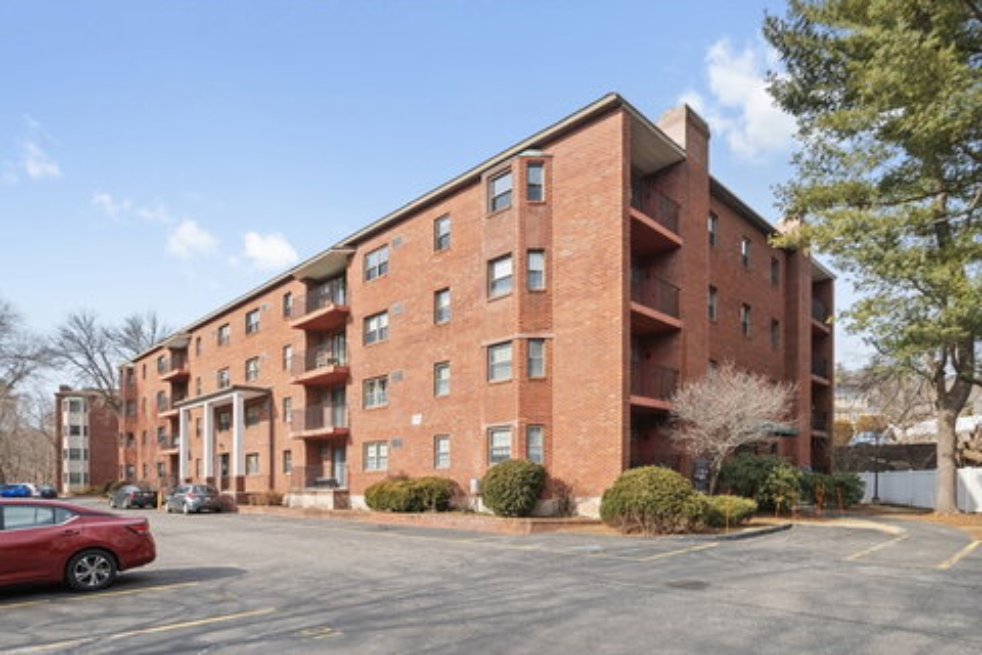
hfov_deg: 85.4
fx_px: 532
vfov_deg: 63.2
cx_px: 491
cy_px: 328
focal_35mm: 20
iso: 320
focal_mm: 13
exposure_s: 1/1600
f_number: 5
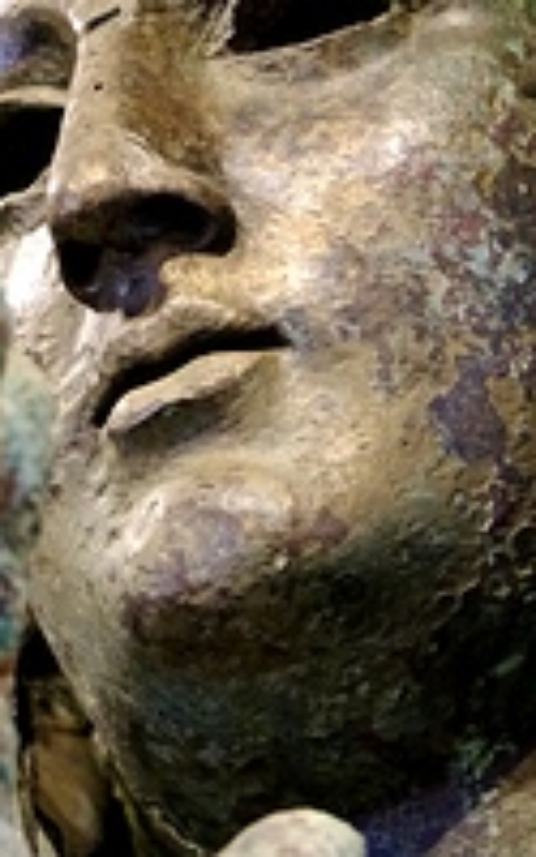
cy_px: 634
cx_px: 272
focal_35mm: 306
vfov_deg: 6.9
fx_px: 7152
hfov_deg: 4.3
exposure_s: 1/58
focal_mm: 80
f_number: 4
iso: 1600
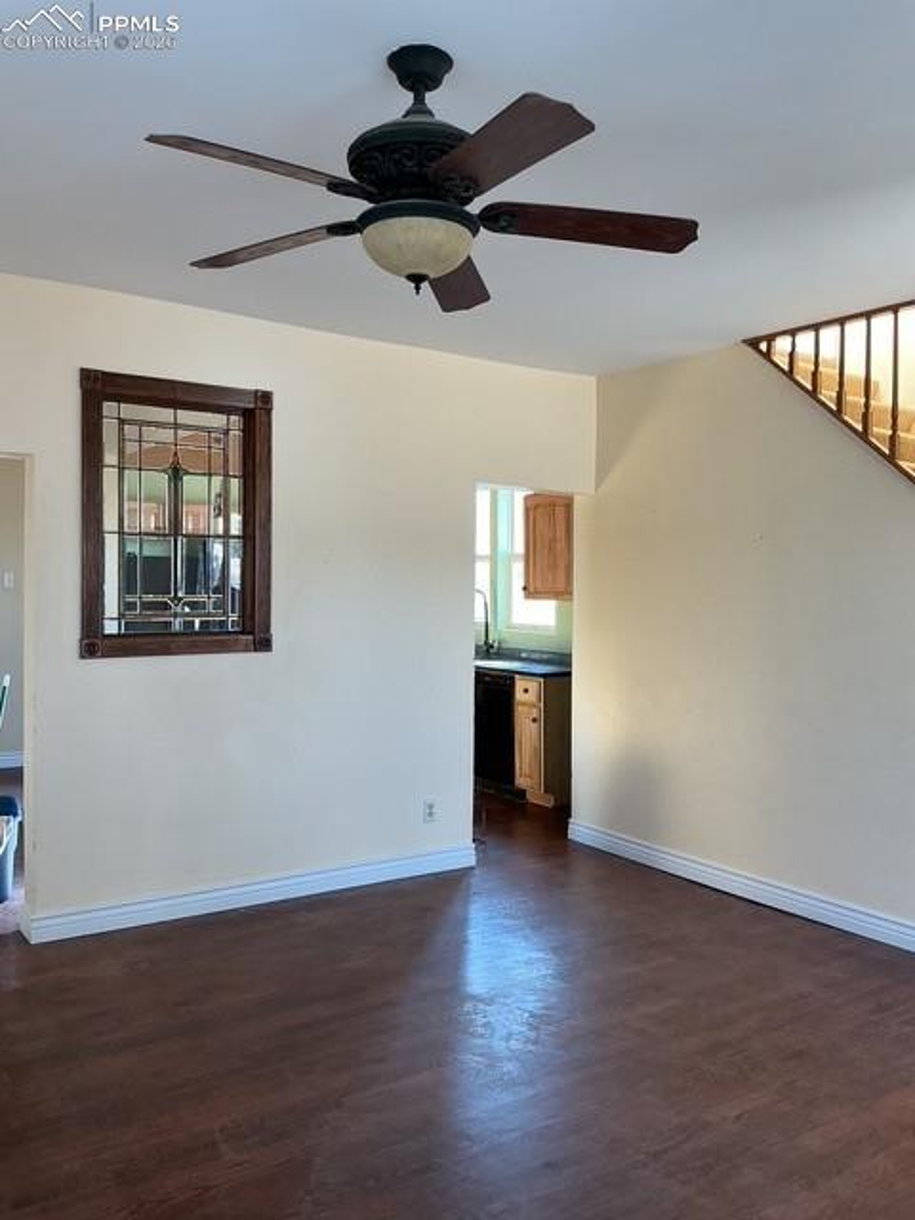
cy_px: 610
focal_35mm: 29
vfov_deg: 61.7
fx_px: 1022
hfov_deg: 48.2
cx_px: 458
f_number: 1.8
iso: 40
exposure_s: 1/50
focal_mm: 3
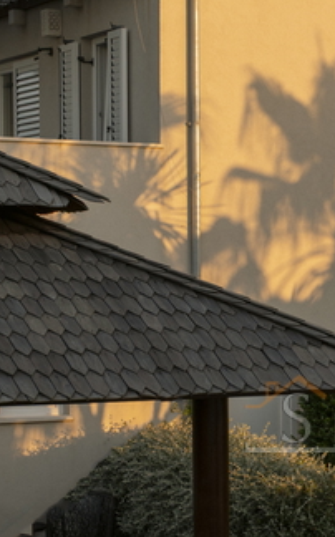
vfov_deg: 17.4
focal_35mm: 119
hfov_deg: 10.7
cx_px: 453
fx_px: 1741
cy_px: 413
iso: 200
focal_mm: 35
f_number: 8
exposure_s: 1/80
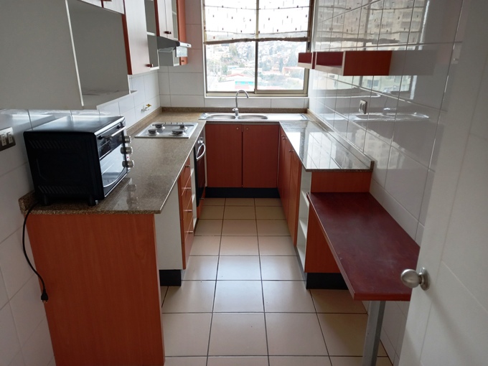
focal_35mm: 25
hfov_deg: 69.4
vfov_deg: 54.9
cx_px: 244
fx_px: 352
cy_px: 183
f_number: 2
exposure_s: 1/50
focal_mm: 4.6
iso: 125
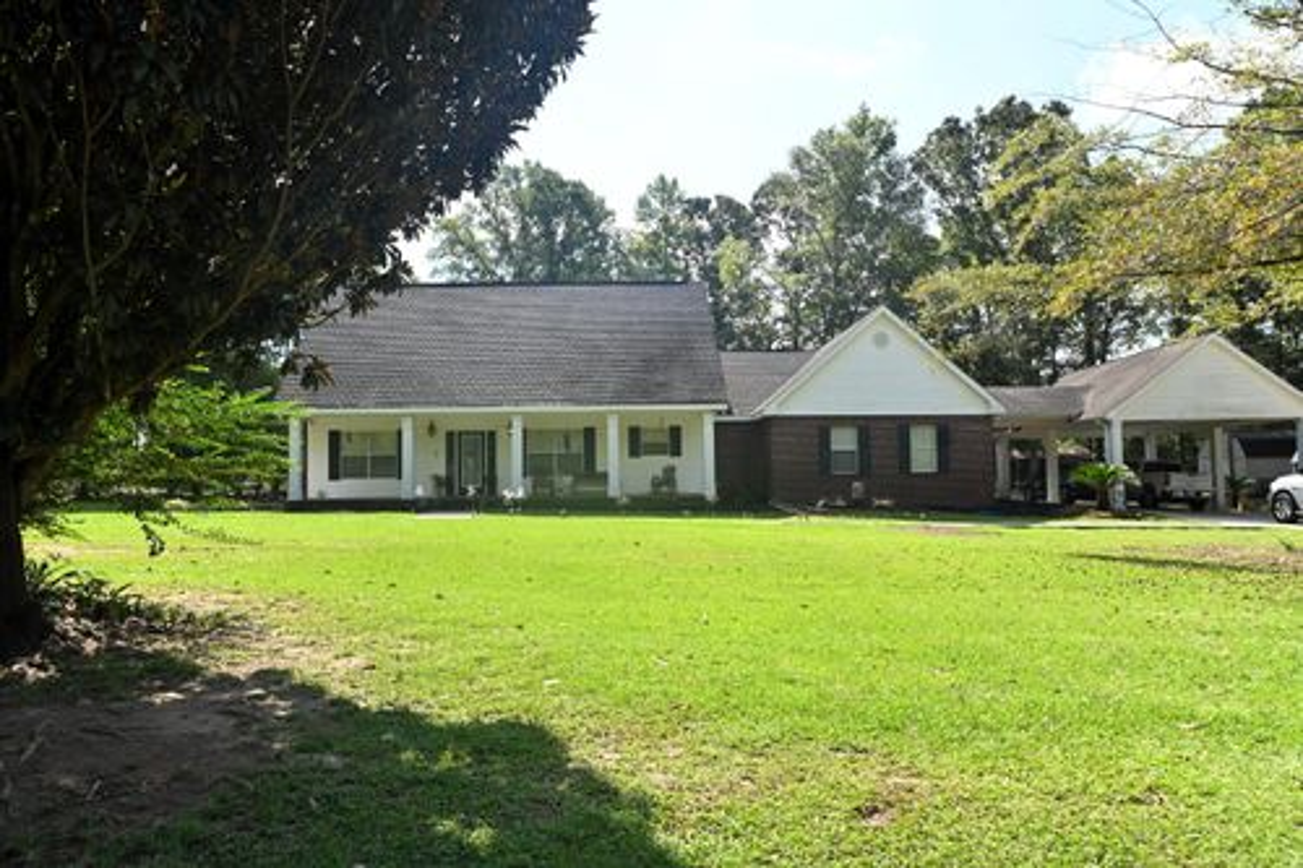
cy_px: 434
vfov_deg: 49.5
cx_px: 652
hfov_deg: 69.4
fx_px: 941
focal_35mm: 26
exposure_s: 1/640
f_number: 5
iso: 250
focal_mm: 26
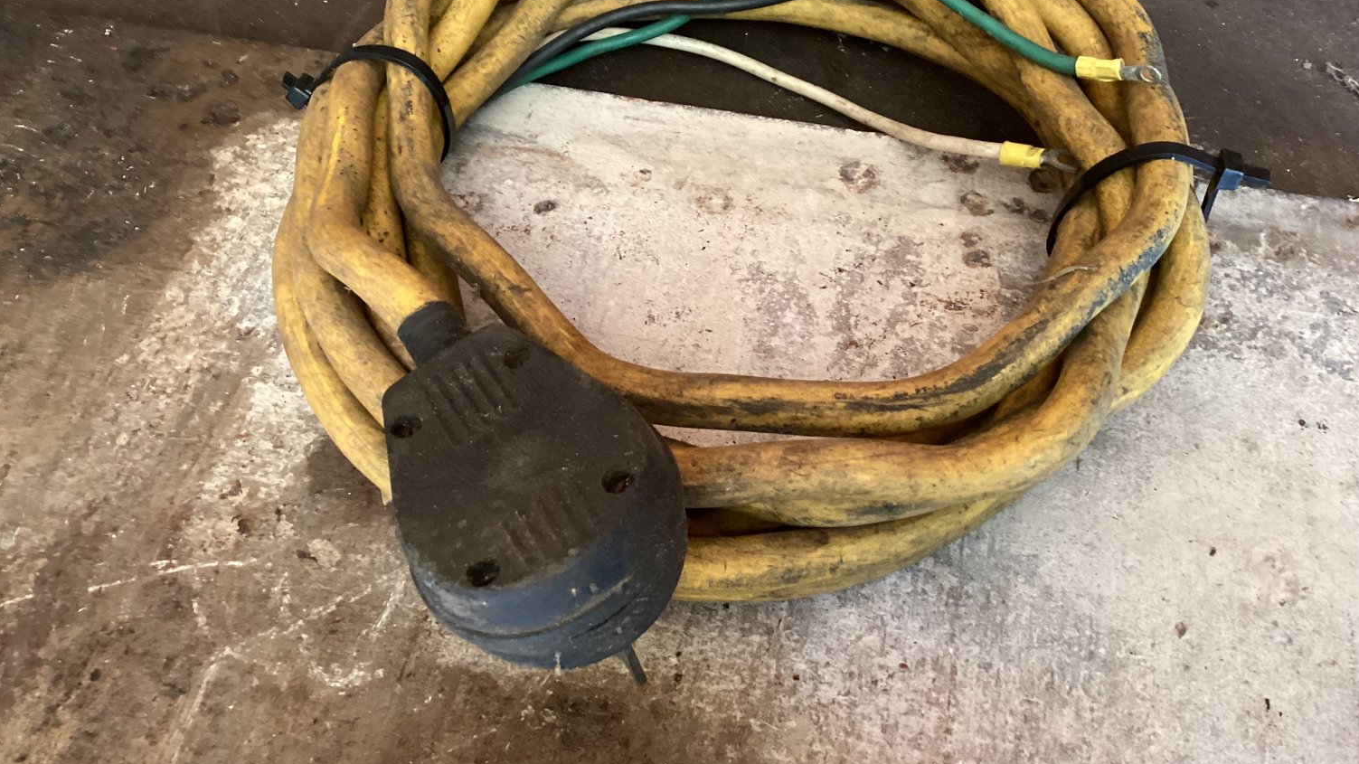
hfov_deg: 58.0
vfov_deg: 34.6
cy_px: 319
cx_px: 680
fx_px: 1225
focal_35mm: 34
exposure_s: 1/50
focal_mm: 3.3
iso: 400
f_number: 2.4
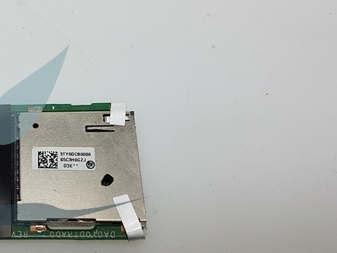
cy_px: 133
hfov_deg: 32.0
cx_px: 9
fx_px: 545
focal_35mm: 56
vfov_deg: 26.1
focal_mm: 4.2
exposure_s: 1/100
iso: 40
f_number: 1.7
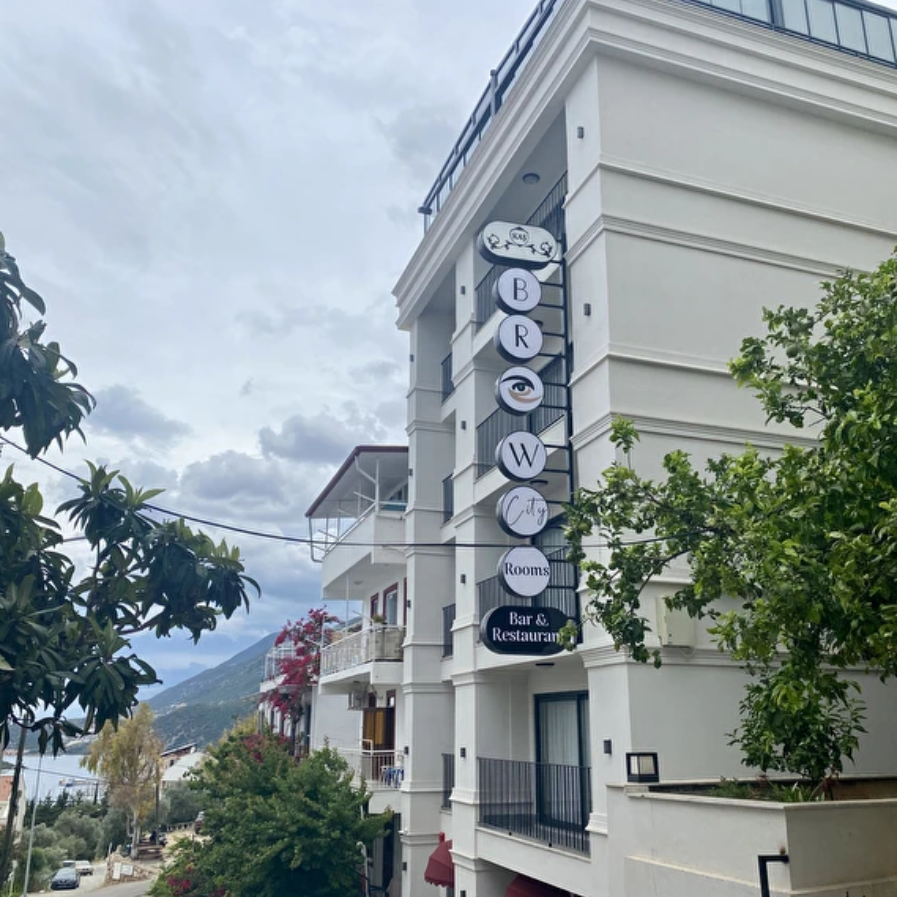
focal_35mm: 31
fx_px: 909
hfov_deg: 52.5
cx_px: 484
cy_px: 448
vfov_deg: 52.5
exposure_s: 1/6061
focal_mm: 4.25
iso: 32
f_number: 1.8
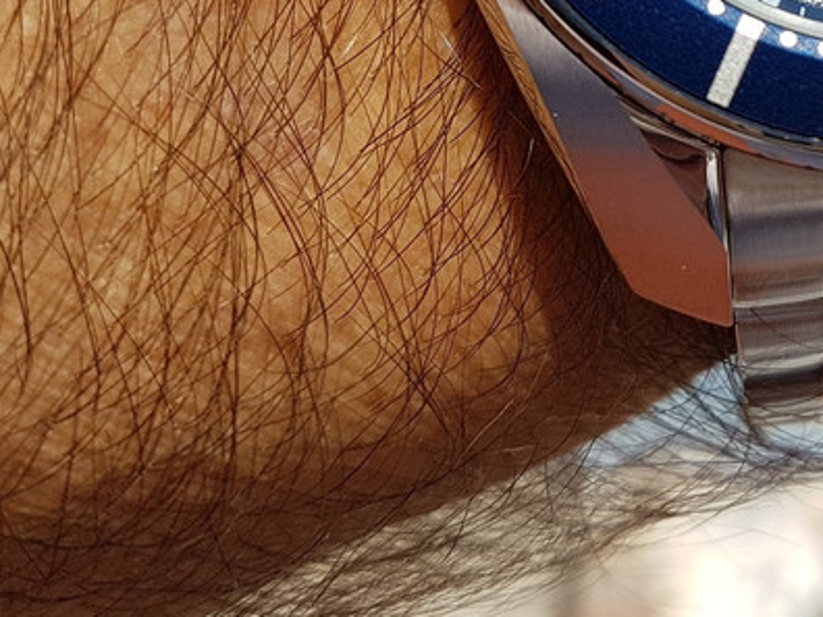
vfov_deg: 19.3
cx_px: 926
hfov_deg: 25.6
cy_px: -197
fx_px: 1664
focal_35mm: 70
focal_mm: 4.2
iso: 40
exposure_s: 1/2232
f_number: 1.7
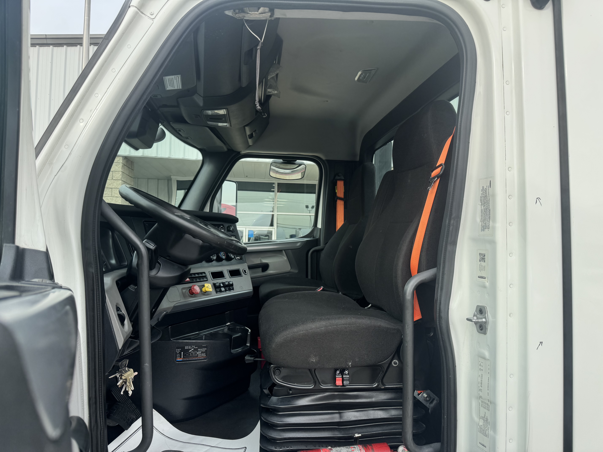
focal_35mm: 24
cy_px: 226
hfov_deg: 71.6
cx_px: 302
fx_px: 418
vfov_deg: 56.8
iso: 80
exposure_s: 1/966
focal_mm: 6.76
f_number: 1.78
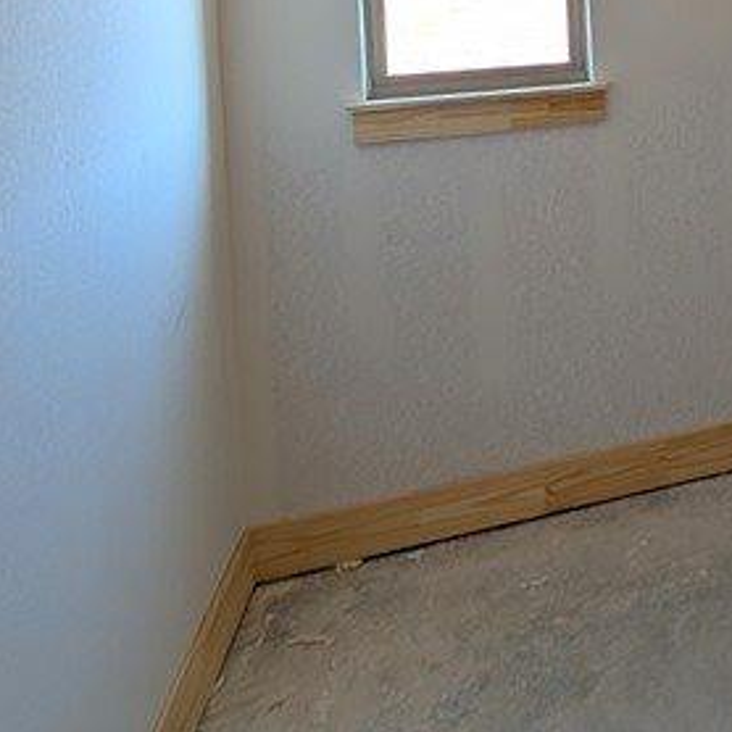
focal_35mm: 39
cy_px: -21
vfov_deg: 37.6
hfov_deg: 33.2
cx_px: 920
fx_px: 933
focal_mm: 2.02
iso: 53
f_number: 1.7
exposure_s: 1/154
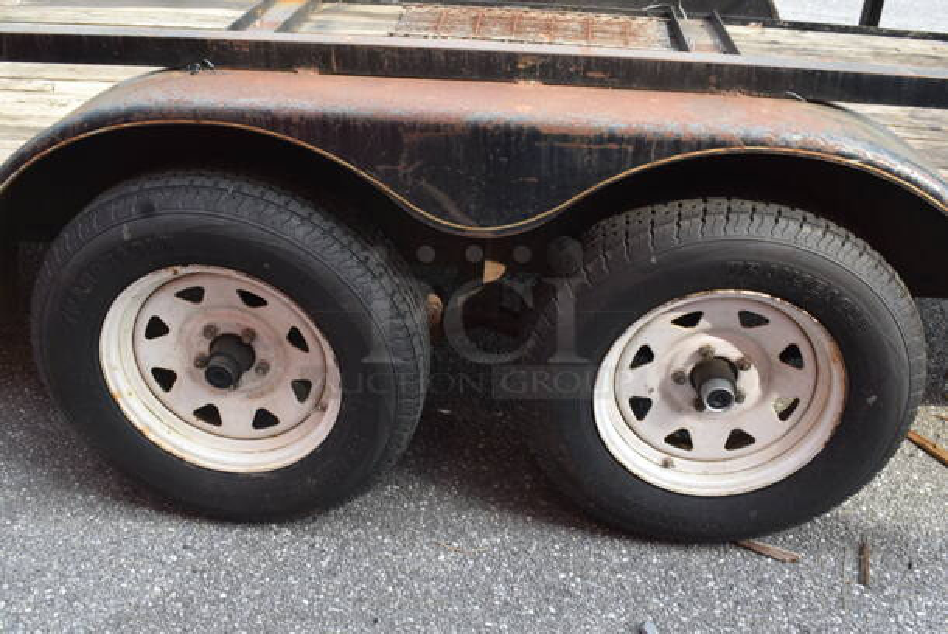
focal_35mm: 36
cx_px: 474
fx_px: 949
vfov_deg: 37.0
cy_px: 317
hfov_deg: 53.1
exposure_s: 1/60
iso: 125
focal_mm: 24
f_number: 8
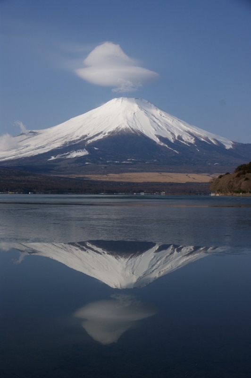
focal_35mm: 52
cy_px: 189
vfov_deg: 37.9
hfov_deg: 25.7
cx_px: 126
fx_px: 550
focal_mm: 35
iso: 200
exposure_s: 1/1000
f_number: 9
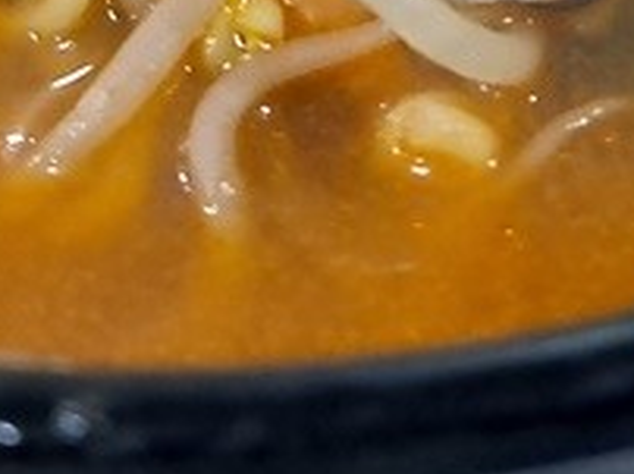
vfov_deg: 11.2
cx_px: 443
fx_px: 2177
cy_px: -477
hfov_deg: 16.5
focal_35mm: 119
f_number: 1.8
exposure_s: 1/60
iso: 320
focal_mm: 5.23
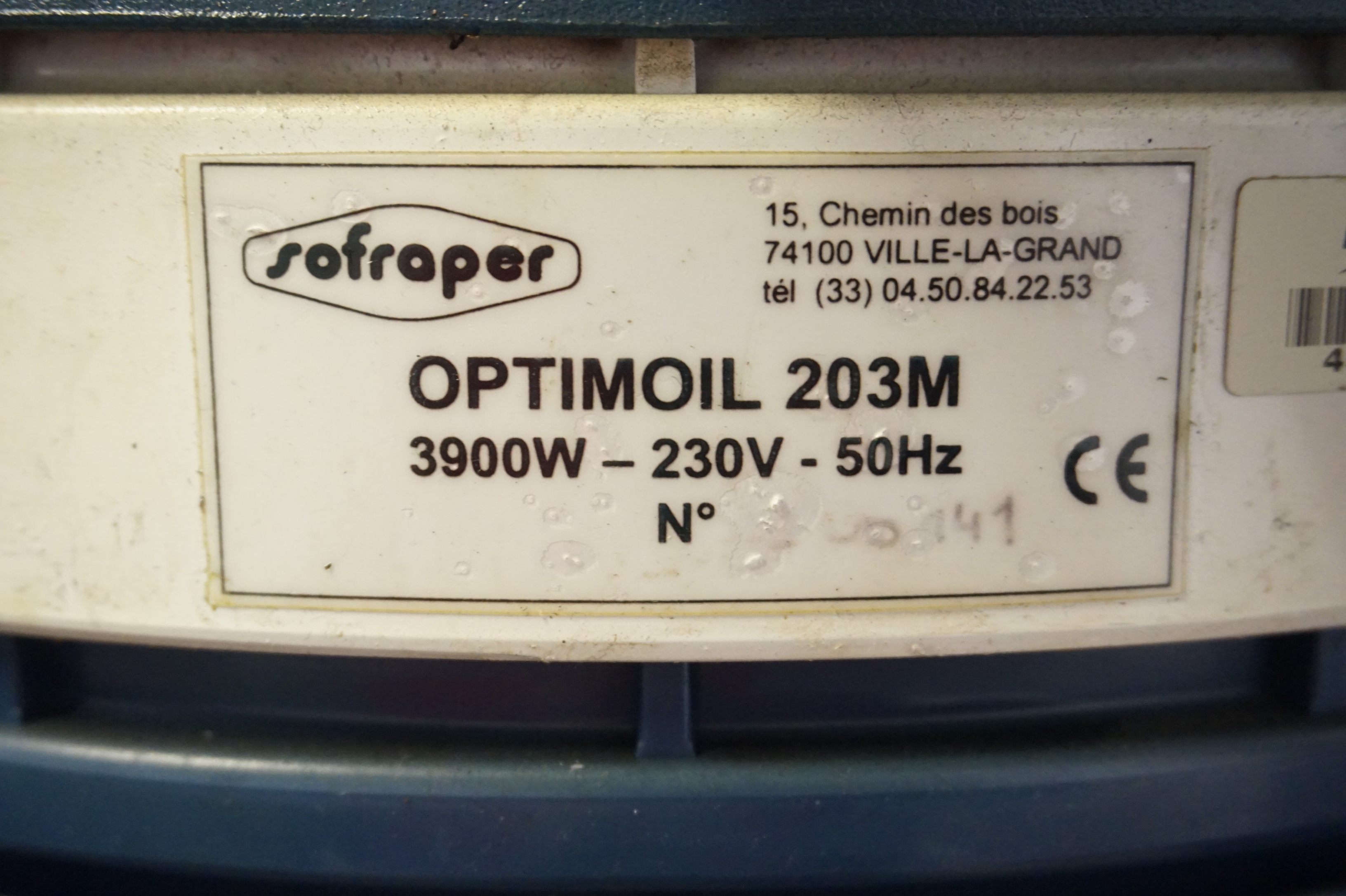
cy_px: 448
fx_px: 1569
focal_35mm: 42
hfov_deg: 46.4
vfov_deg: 31.9
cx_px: 673
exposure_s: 1/60
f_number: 4.5
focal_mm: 28
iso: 2500
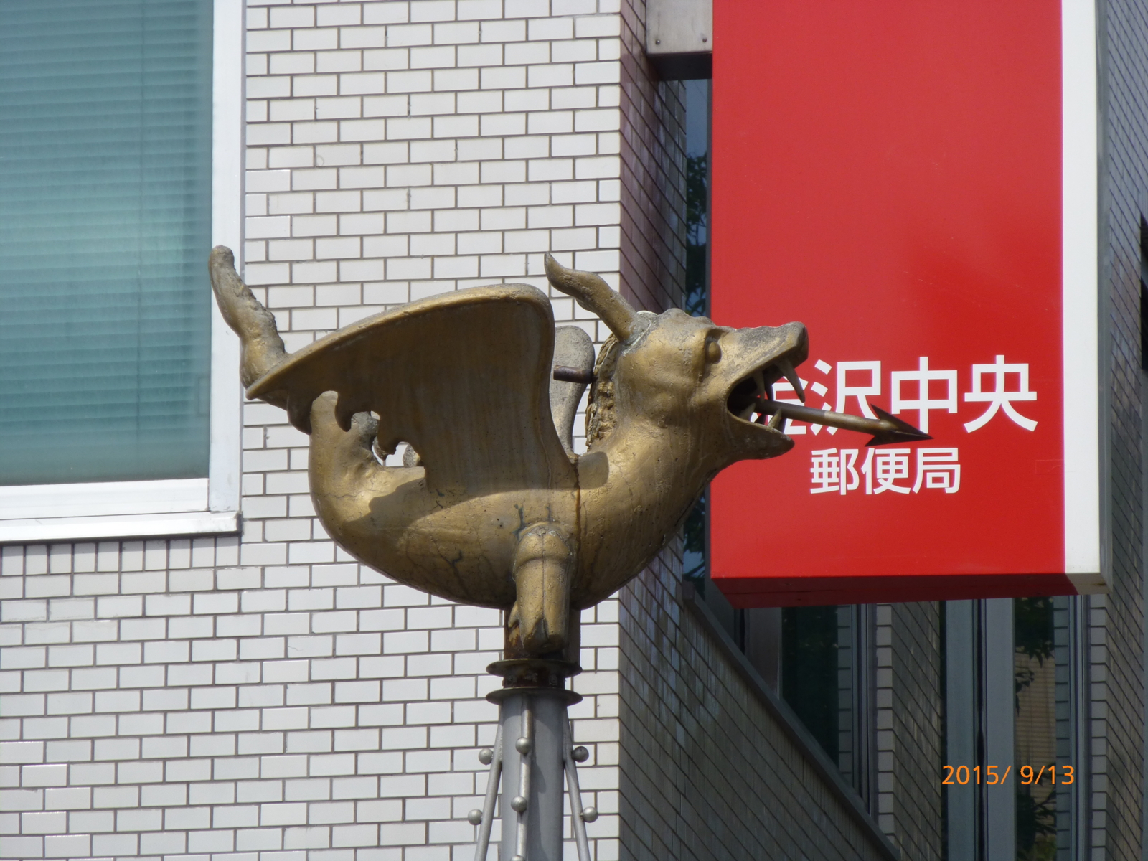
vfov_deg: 4.1
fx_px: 12072
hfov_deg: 5.4
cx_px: 574
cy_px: 430
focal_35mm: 364
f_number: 5.9
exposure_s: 1/640
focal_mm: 65
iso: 100
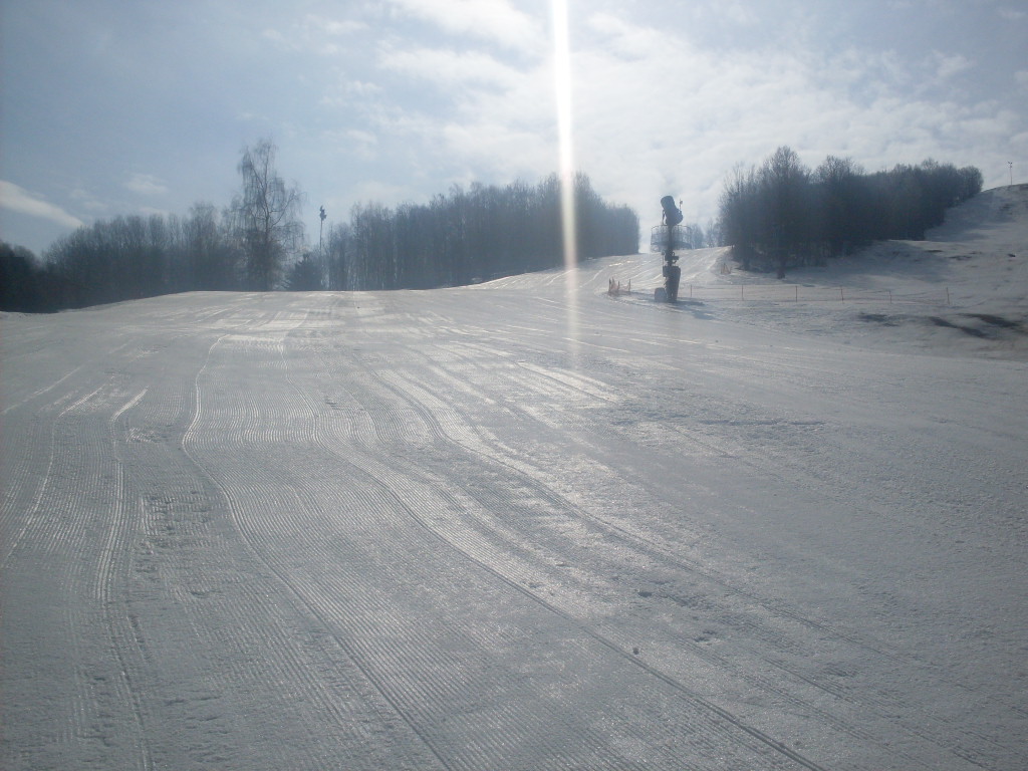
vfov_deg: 37.7
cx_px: 514
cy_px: 386
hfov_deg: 49.0
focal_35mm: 38
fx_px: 1128
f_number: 8.4
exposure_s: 1/1500
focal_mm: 6.3
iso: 80
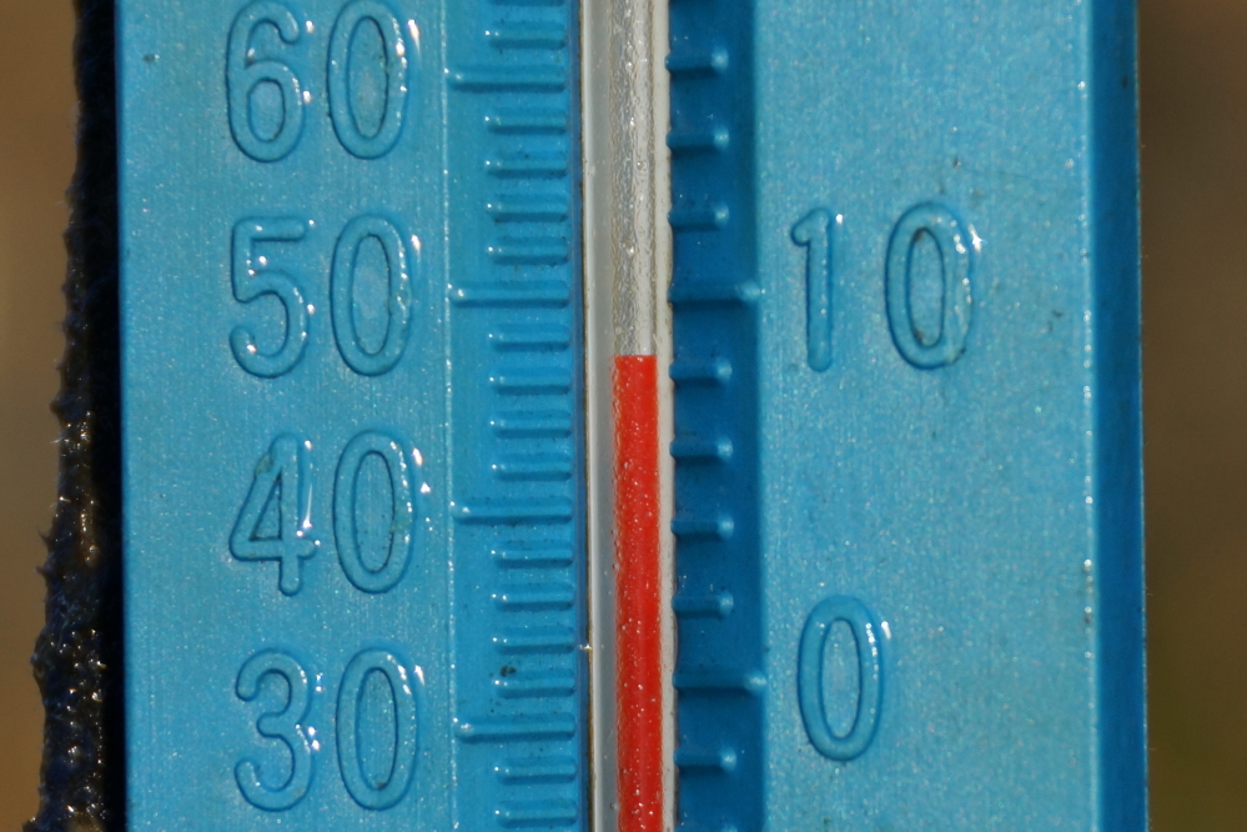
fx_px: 6235
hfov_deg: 11.4
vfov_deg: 7.6
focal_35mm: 180
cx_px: 624
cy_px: 416
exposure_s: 1/200
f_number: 5.6
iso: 200
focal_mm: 120
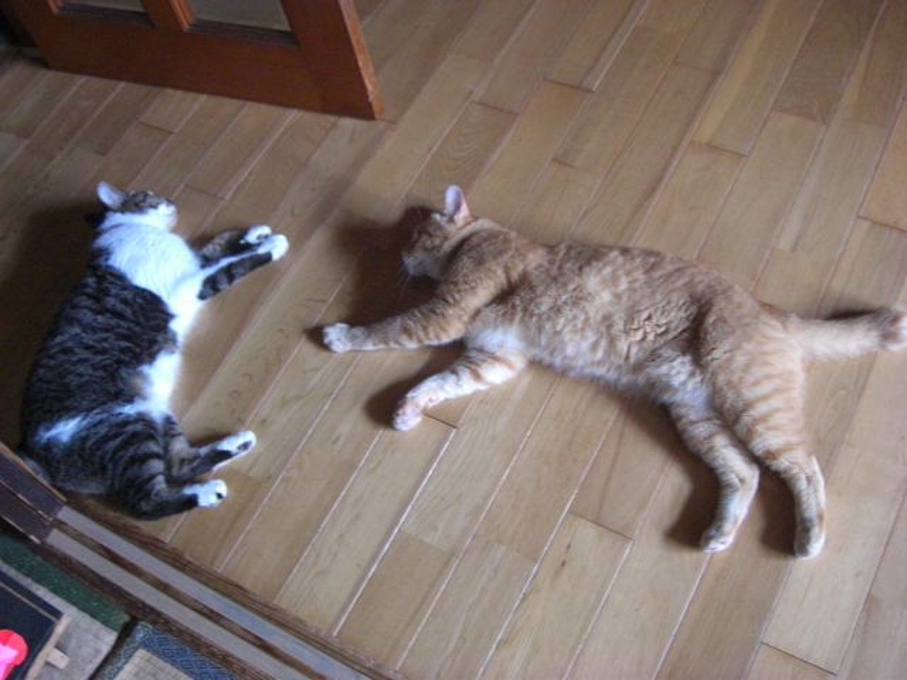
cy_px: 340
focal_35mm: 38
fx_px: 996
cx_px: 454
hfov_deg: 49.0
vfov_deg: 37.7
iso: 800
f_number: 2.8
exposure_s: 1/20
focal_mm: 7.9
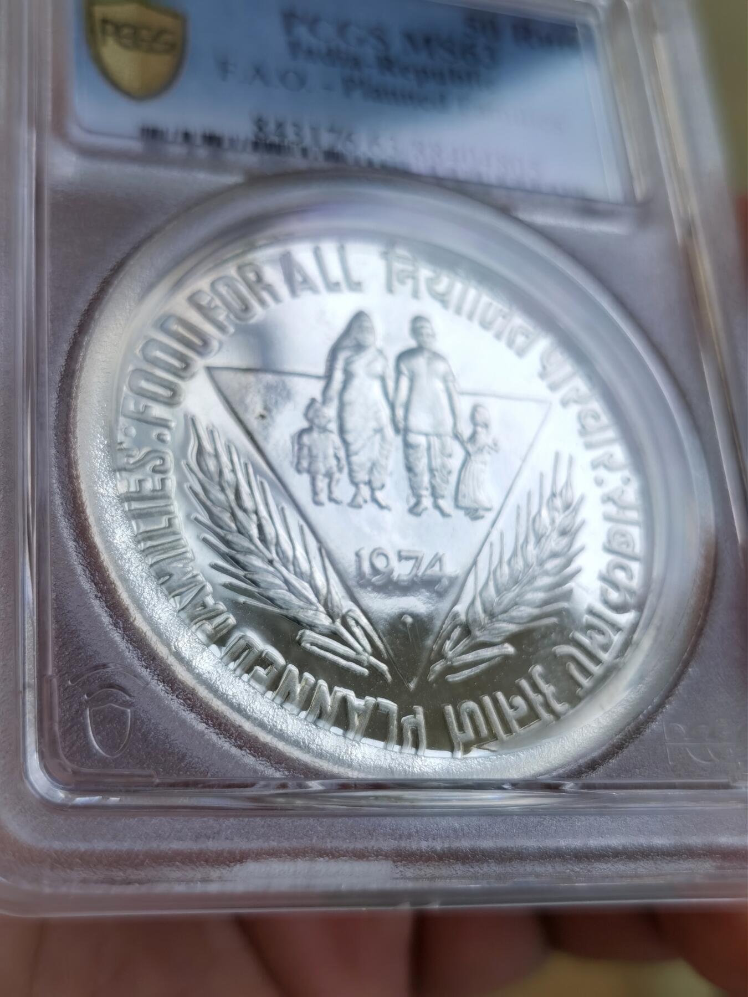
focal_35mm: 54
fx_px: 1556
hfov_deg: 27.0
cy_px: 498
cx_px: 374
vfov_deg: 35.5
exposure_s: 1/171
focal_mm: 5.56
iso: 50
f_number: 16
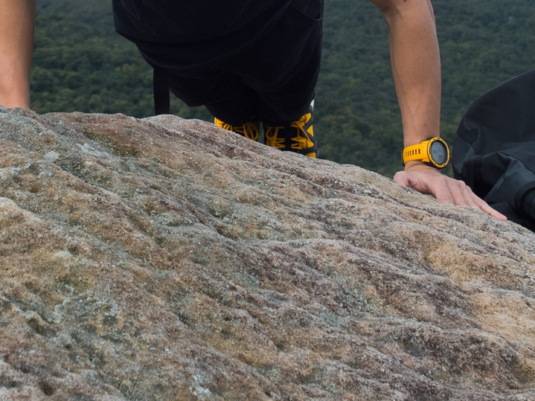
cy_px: -3
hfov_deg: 14.3
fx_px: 2132
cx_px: 231
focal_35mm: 138
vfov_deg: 10.6
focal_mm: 31
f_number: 7.1
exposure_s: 1/640
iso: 800
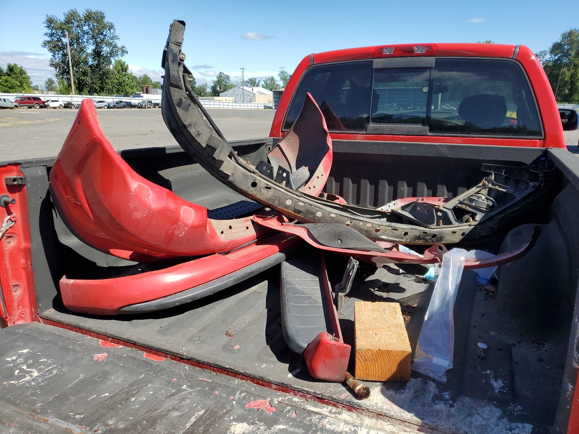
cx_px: 290
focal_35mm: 26
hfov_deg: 67.3
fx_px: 435
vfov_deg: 53.1
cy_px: 217
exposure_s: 1/2500
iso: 50
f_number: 1.5
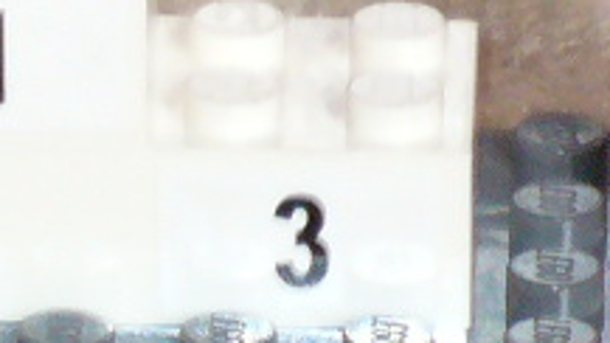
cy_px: -188
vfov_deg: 1.0
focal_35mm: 1268
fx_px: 20507
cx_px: 0
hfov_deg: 1.7
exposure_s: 1/8
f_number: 4.4
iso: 300
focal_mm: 32.5
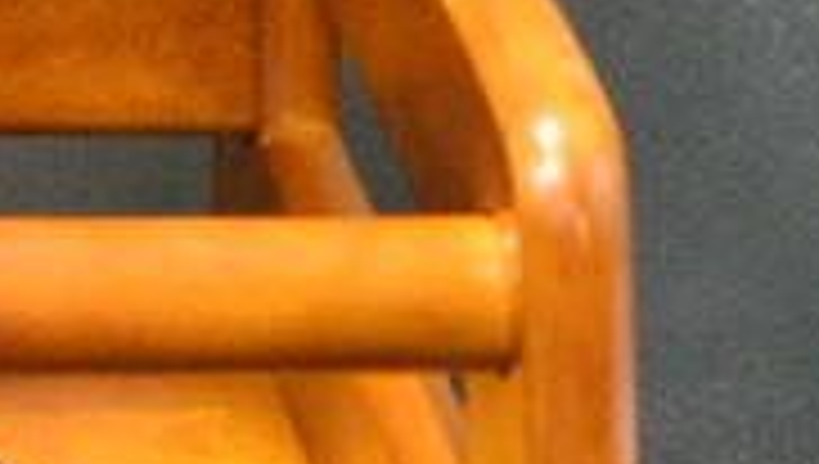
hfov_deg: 11.1
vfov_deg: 6.2
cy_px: 1106
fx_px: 4110
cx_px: -266
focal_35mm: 189
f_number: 3.8
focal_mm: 24
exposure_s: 1/40
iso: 10000
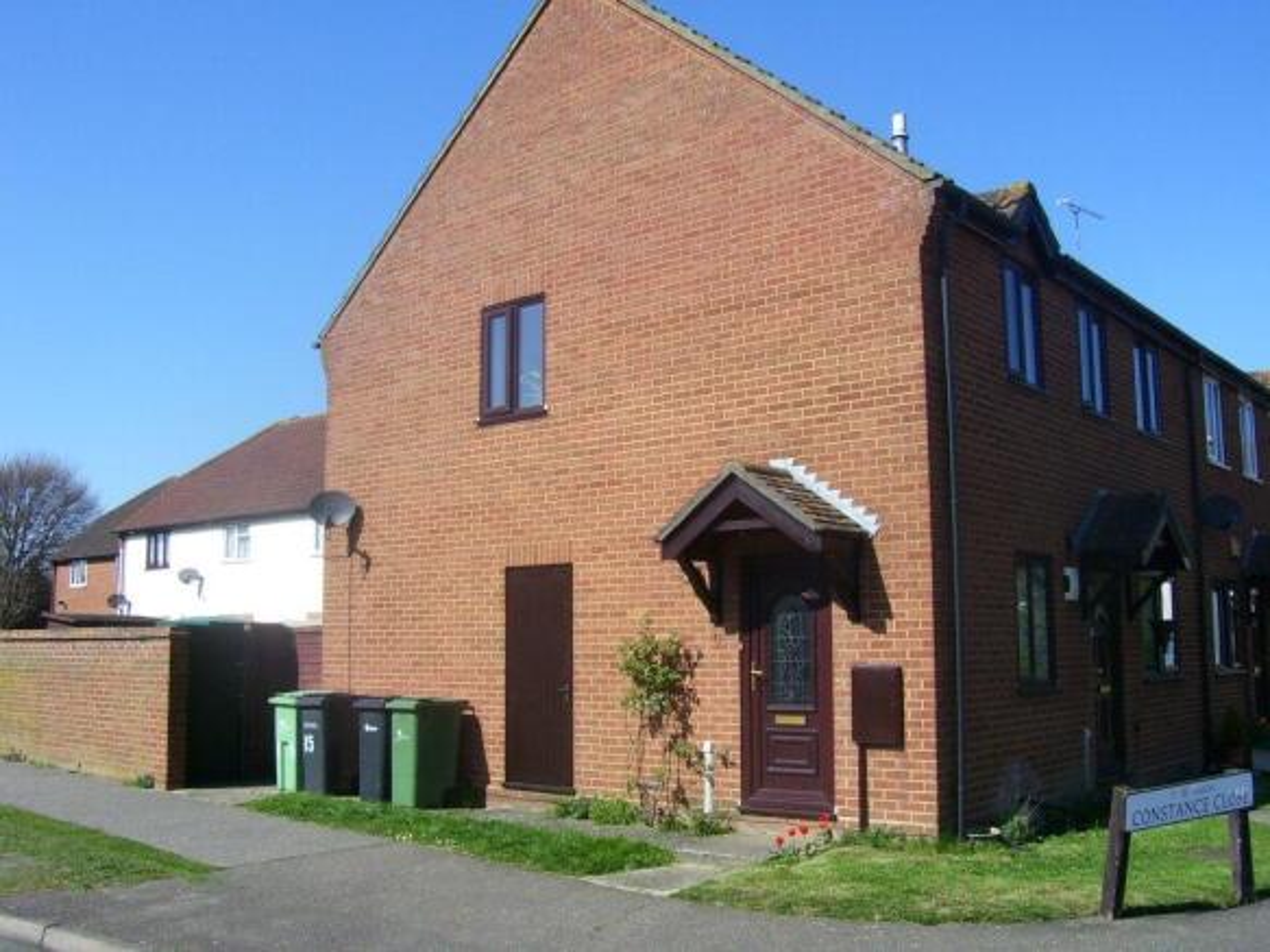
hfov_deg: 54.0
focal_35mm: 34
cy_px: 476
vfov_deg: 41.8
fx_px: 1247
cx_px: 635
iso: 80
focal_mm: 5.6
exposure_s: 1/350
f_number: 4.8
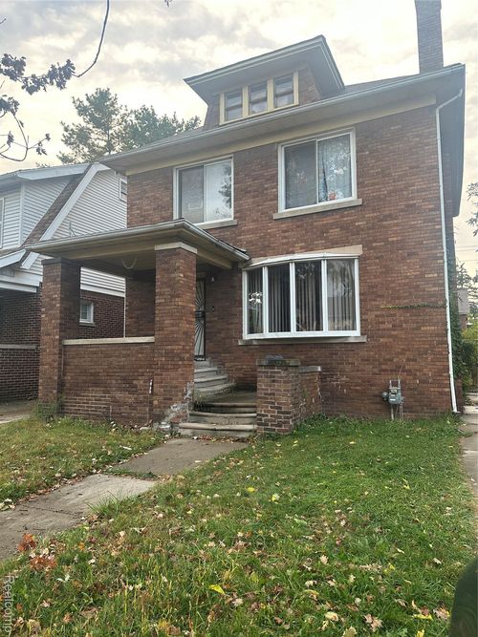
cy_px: 318
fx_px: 442
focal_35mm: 24
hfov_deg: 56.8
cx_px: 239
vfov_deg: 71.6
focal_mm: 6.86
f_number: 1.78
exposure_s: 1/162
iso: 100
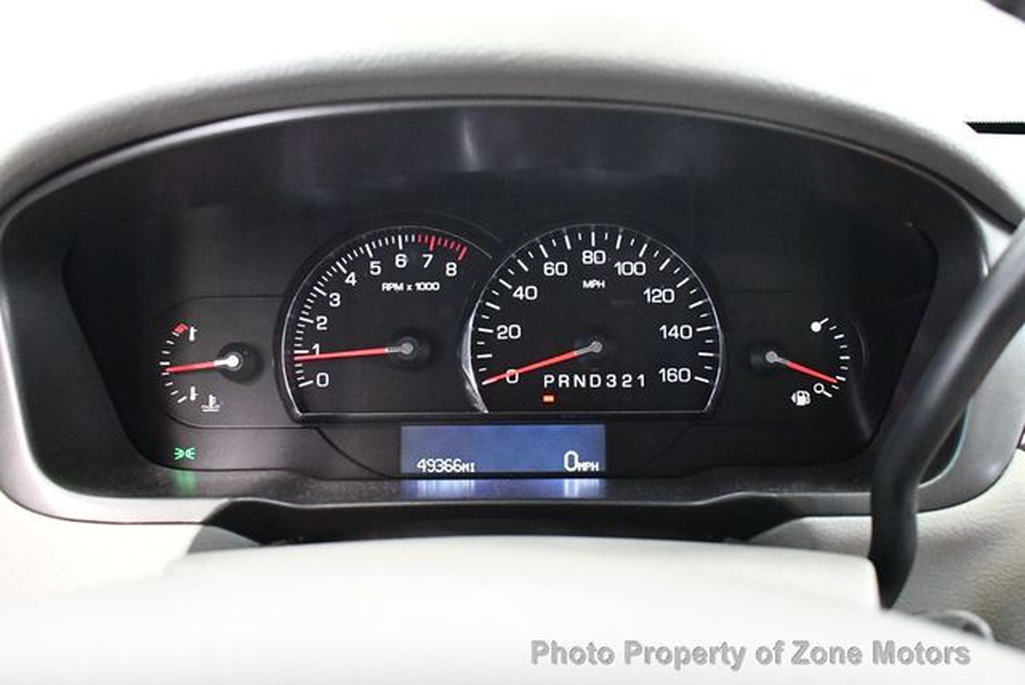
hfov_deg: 53.1
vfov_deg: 36.9
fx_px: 1026
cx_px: 512
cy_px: 342
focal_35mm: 36
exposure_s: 1/60
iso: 8000
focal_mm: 18
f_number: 3.5
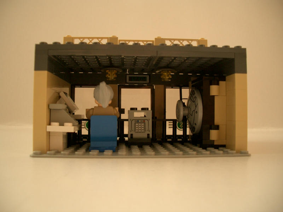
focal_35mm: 35
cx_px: 142
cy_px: 106
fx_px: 286
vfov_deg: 40.7
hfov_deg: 52.6
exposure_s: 1/50
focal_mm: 5.8
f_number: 2.6
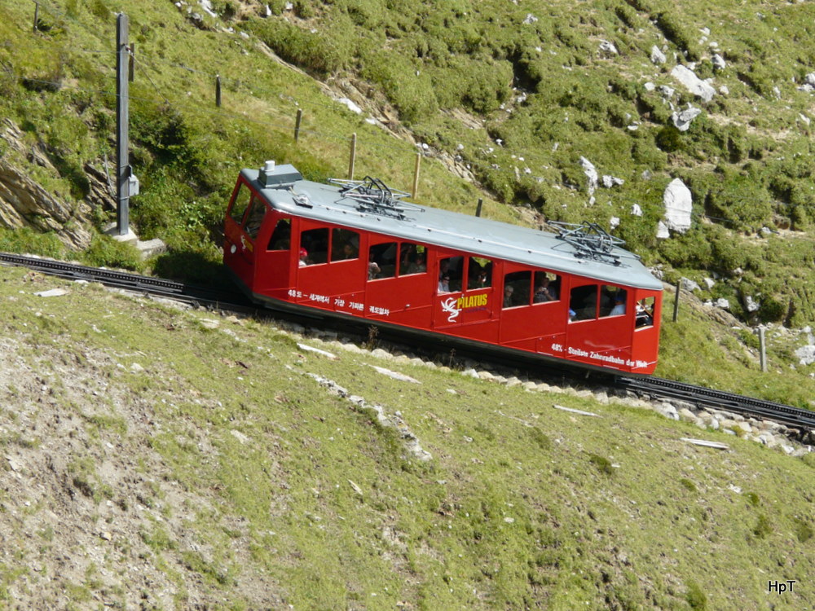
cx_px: 408
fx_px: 6687
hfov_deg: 7.0
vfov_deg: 5.2
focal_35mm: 284
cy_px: 306
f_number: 5.6
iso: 100
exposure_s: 1/320
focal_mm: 46.7
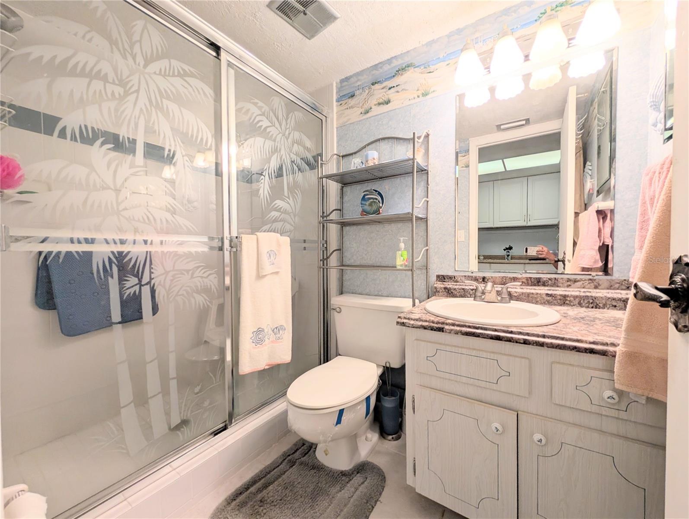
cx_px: 344
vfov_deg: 94.6
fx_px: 239
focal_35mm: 12
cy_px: 260
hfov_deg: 110.5
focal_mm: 2.02
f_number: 1.7
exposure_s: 1/143
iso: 67
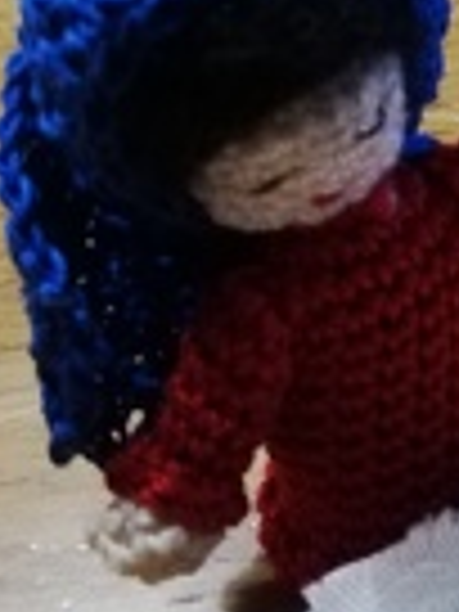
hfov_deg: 14.9
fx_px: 1573
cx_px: 774
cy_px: 81
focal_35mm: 89
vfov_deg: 21.6
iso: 640
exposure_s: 1/16.7
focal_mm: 3.81
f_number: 2.2
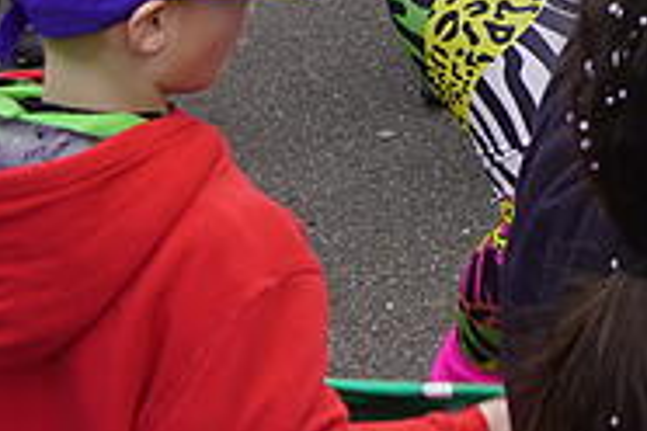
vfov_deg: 9.0
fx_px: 2534
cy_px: -513
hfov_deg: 12.6
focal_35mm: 141
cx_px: 1337
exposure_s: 1/80
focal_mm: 28
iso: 100
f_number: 5.6
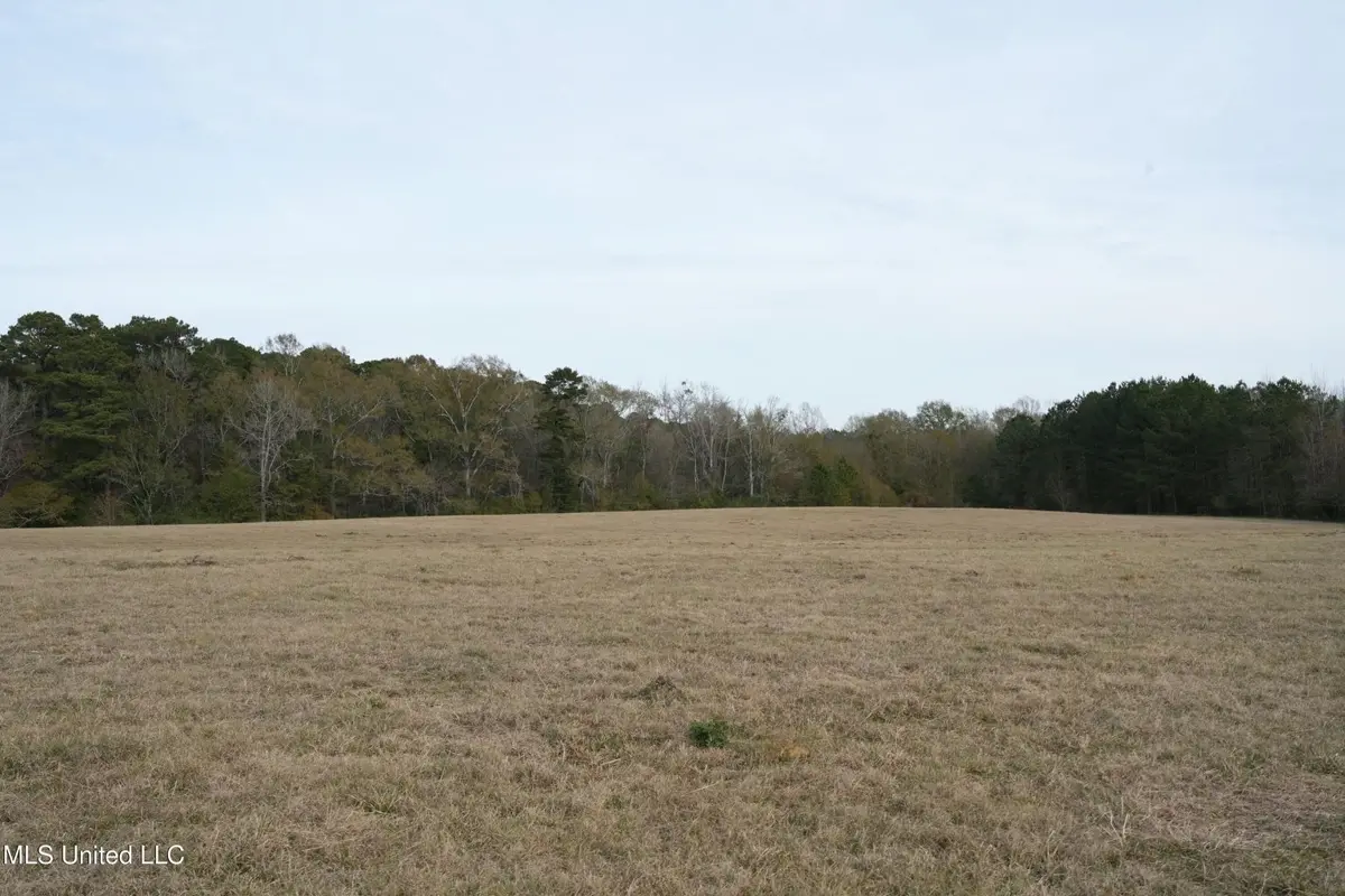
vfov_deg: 40.0
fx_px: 1233
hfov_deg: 57.2
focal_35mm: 33
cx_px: 672
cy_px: 448
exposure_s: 1/200
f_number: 11
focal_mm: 33
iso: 320
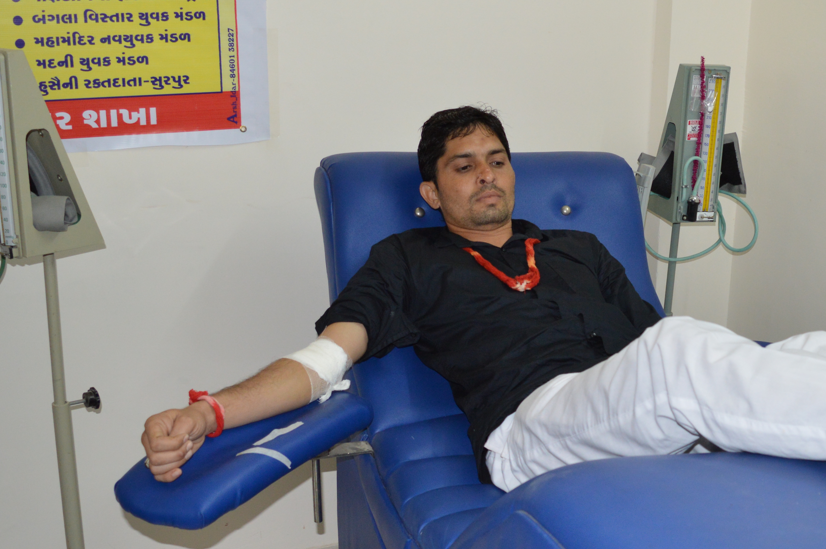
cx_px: 571
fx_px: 1077
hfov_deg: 41.2
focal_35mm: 47
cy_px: 339
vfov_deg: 28.5
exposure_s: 1/60
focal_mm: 18
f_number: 3.5
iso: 560
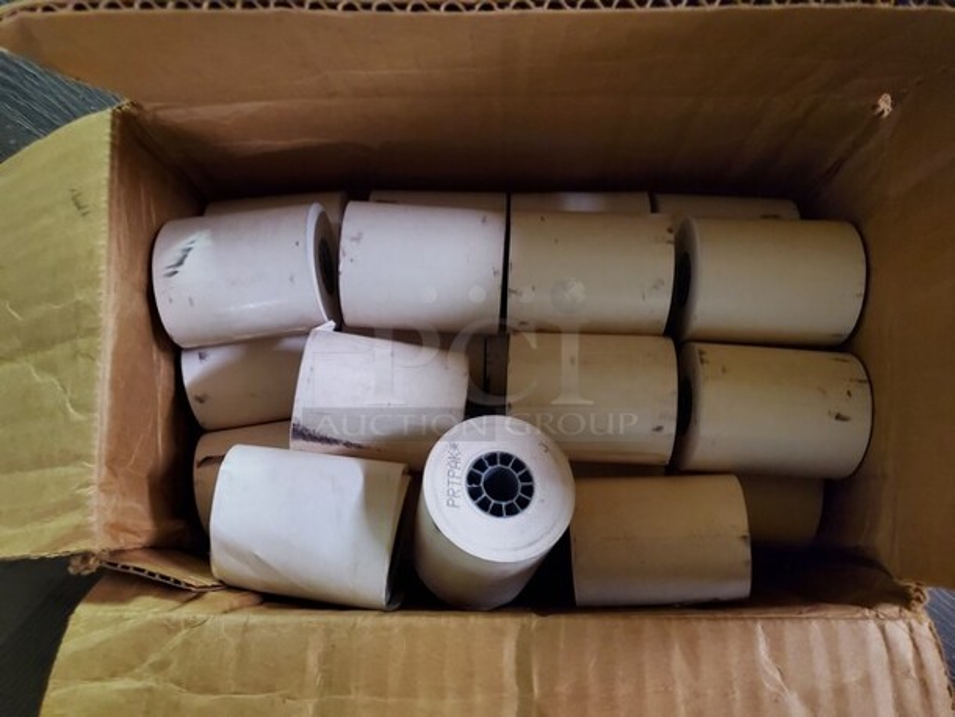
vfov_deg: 53.1
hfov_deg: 67.3
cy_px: 358
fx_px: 718
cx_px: 478
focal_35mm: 26
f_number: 1.5
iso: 640
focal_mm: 4.3
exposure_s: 1/24
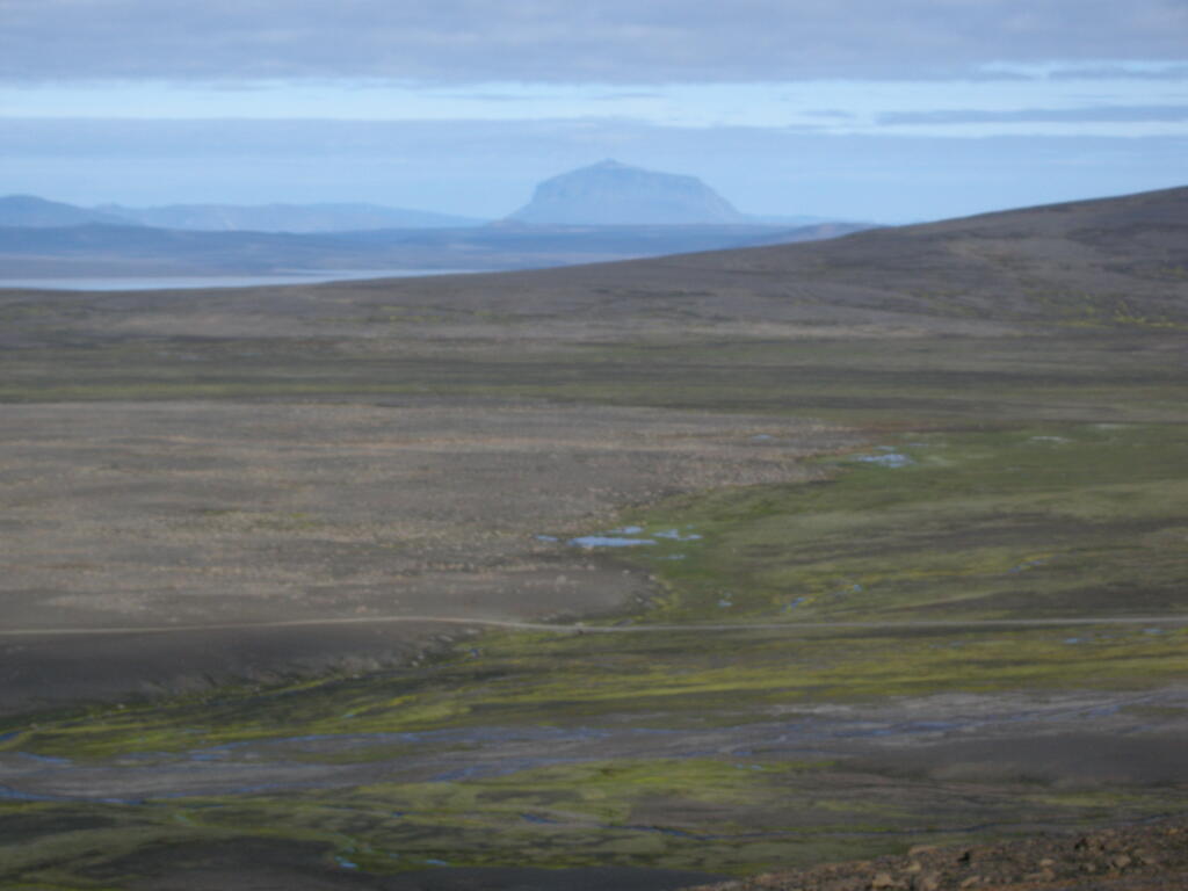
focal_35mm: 123
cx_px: 594
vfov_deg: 12.0
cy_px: 446
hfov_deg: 16.0
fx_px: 4221
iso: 100
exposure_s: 1/332
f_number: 7.3
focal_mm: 26.3
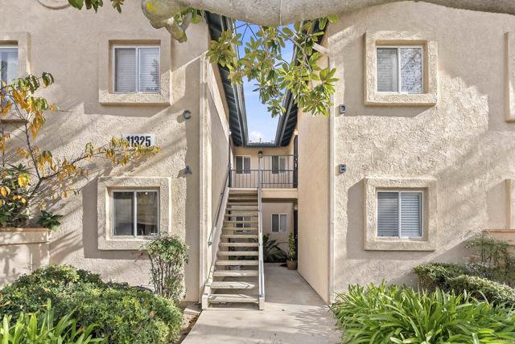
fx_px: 229
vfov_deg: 73.9
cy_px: 172
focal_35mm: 16
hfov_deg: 96.7
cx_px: 258
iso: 800
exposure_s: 1/200
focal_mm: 16
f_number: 7.1
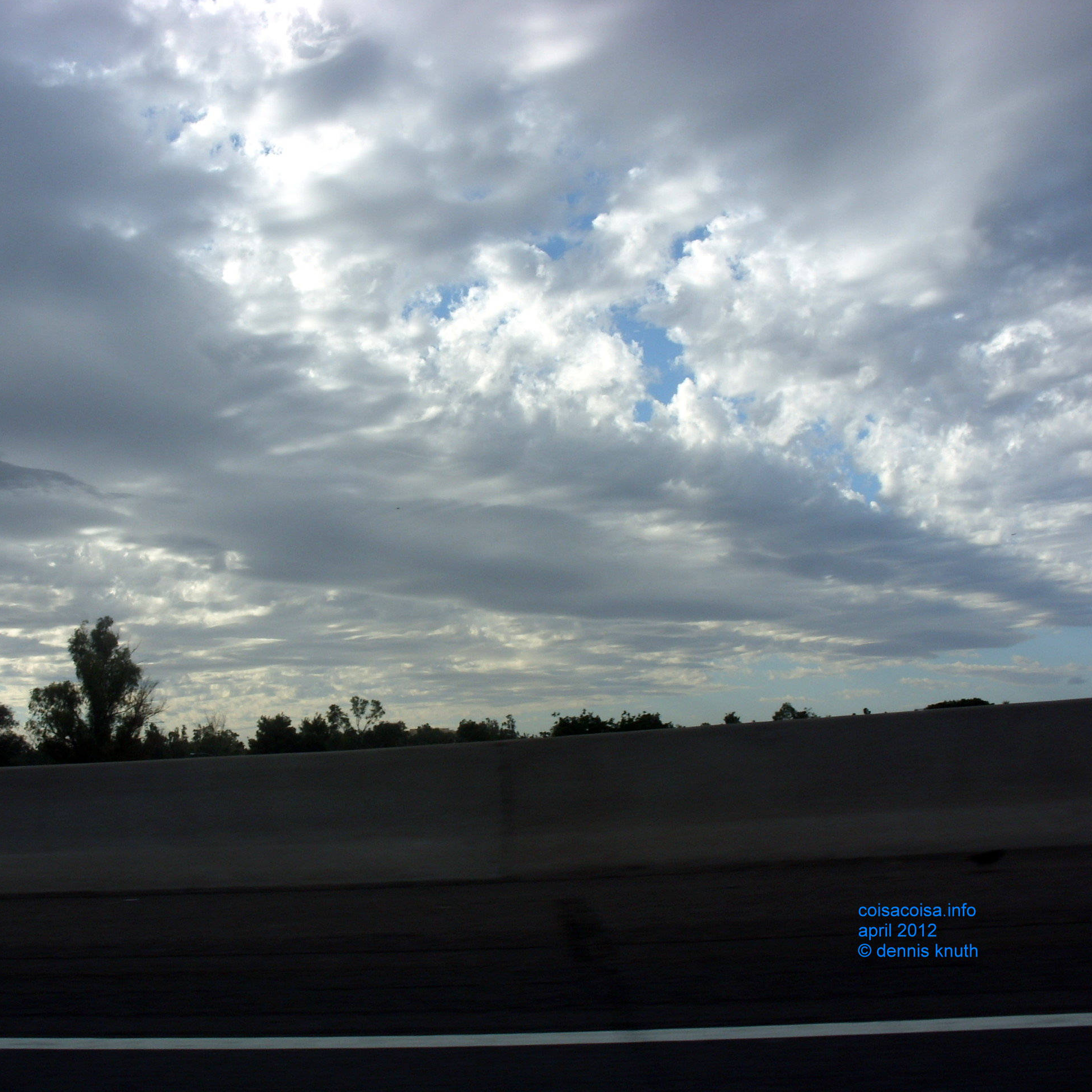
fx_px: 1606
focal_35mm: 45
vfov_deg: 37.6
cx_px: 386
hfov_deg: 37.2
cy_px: 547
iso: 50
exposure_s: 1/402
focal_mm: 6.3
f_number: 4.9
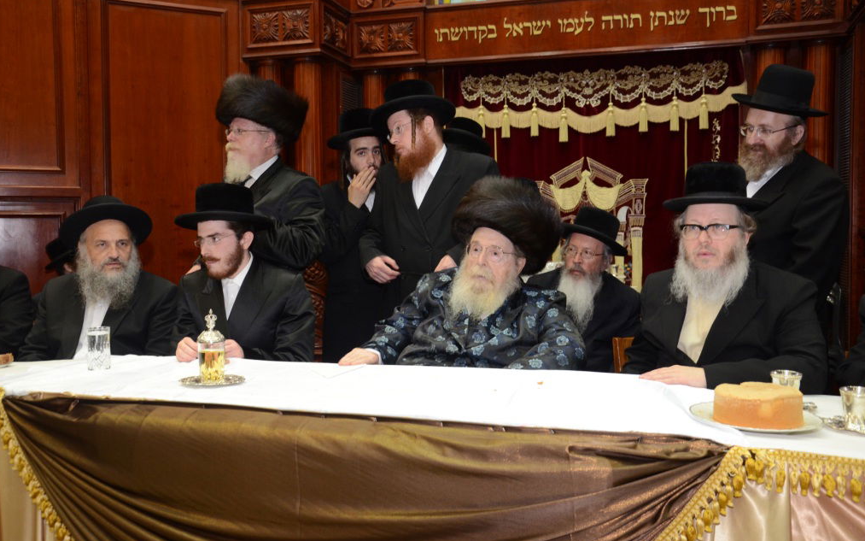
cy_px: 255
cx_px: 429
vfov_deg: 34.4
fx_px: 872
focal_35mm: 37
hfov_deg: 52.8
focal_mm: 24
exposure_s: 1/60
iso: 1000
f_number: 5.6
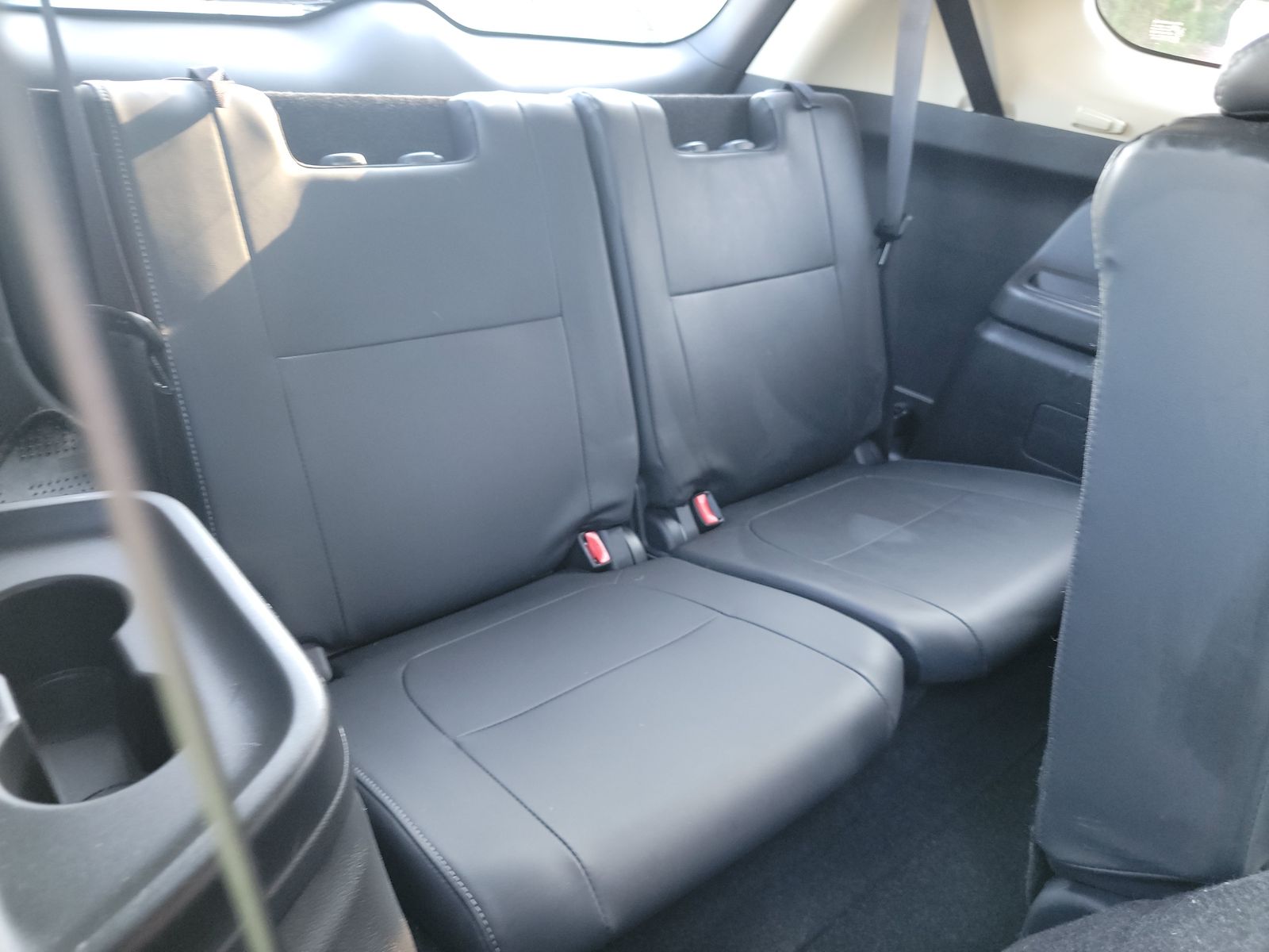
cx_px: 634
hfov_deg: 71.6
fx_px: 880
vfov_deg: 56.8
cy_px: 476
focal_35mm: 24
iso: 796
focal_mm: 6.7
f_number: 1.8
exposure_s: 1/24
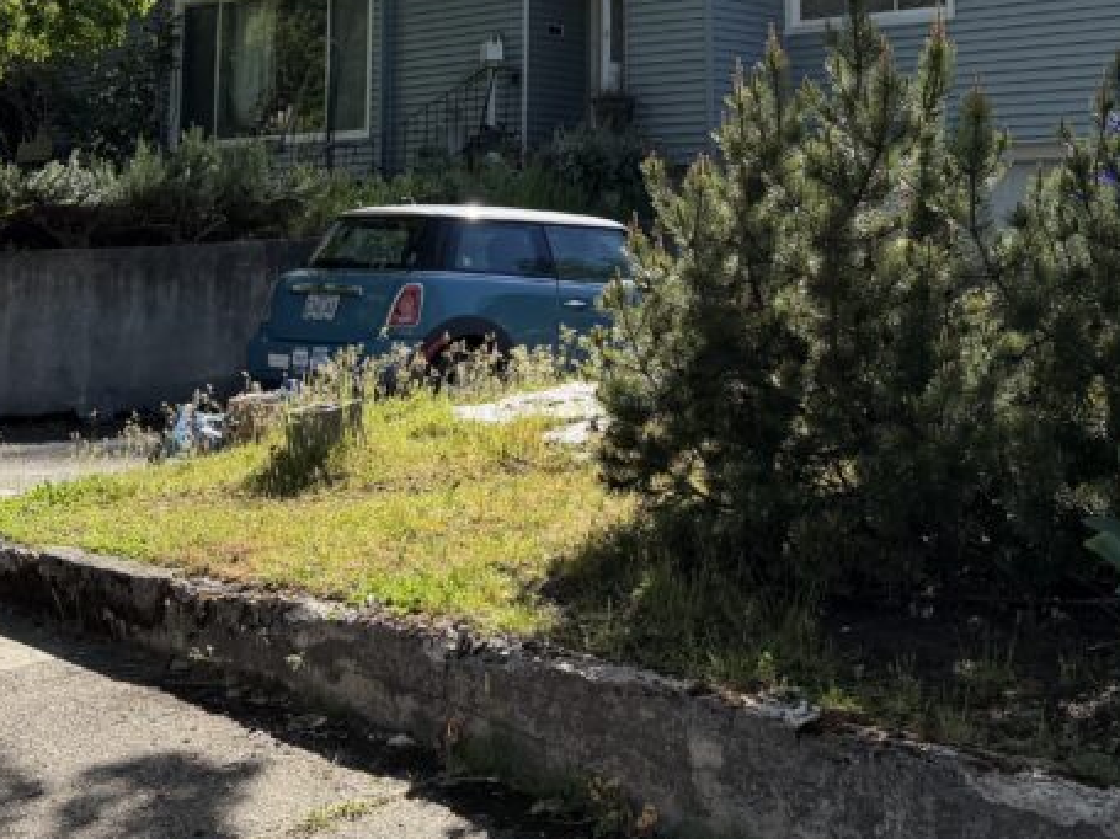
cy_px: -30
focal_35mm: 54
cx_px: 682
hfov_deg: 35.4
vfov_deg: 25.5
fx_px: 1747
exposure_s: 1/3021
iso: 100
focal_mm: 6.76
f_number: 1.78
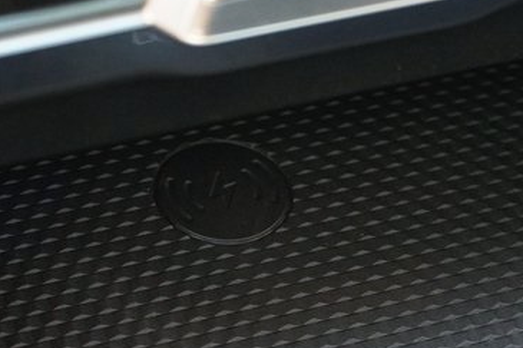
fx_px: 2140
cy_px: 191
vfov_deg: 9.3
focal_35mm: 147
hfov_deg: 13.9
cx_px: 203
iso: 4000
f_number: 5.6
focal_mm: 35
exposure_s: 1/60
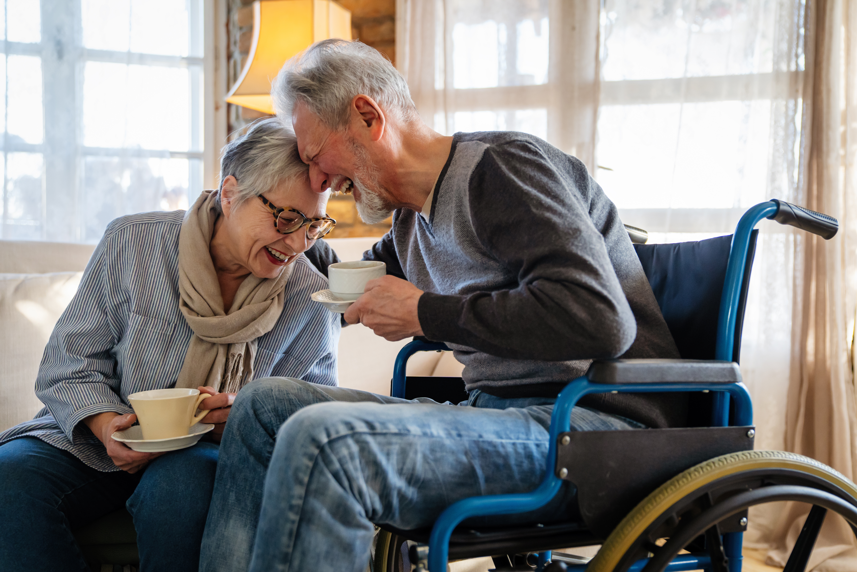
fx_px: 905
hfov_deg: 50.7
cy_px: 286
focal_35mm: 38
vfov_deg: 35.1
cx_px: 428
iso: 1250
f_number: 2.8
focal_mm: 38
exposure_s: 1/320
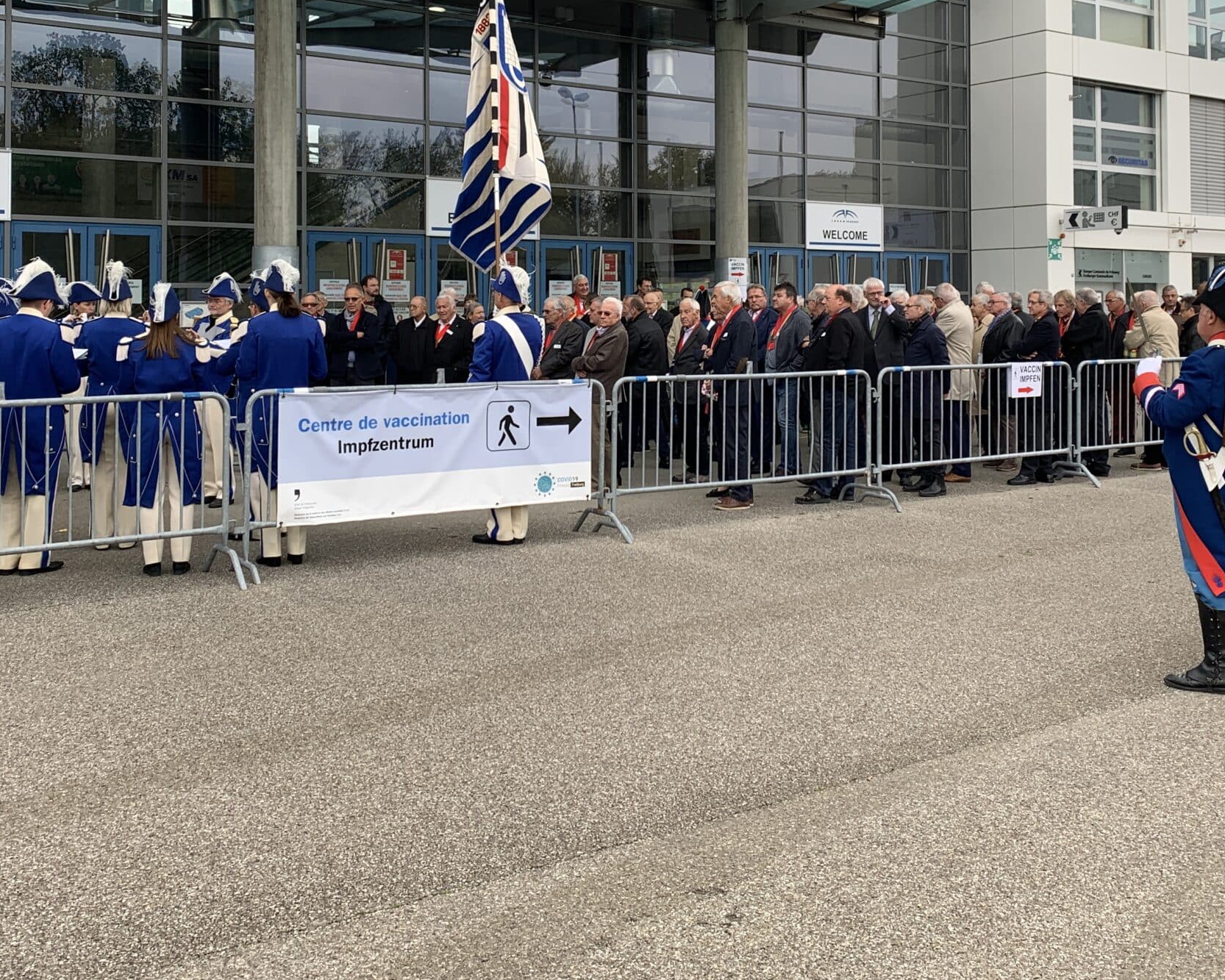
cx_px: 635
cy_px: 304
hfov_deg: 46.8
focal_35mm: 39
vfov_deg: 37.7
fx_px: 1414
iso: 25
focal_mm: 4.25
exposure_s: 1/209
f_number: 1.8
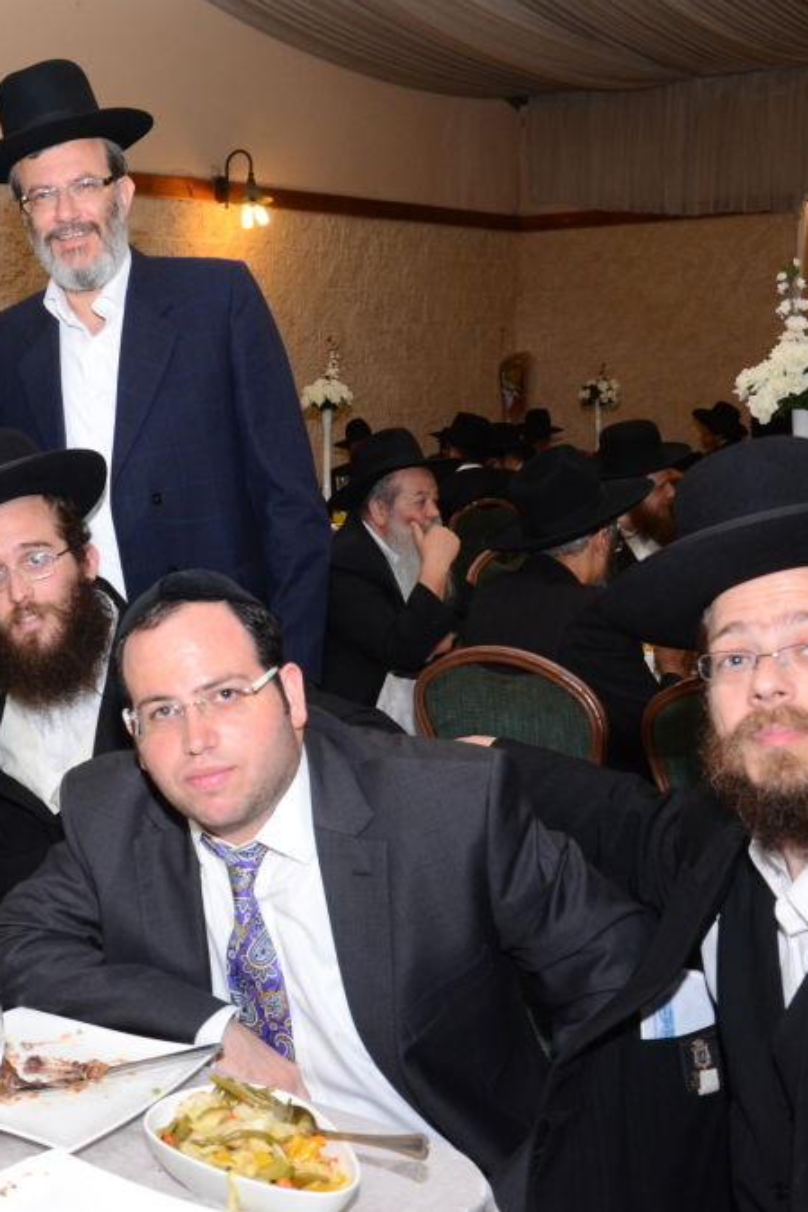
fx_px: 1609
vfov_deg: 41.3
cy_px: 608
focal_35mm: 48
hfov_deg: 27.4
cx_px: 108
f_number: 5.6
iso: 800
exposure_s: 1/160
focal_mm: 21
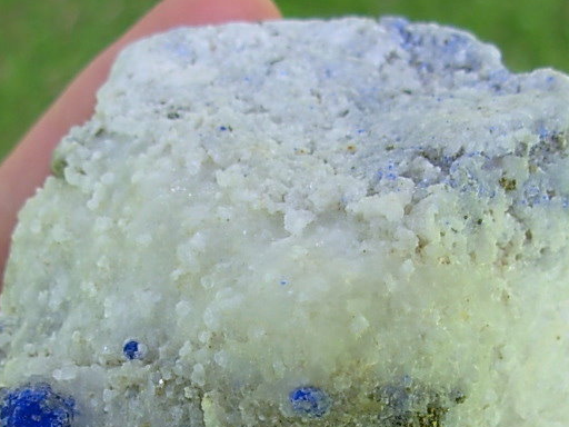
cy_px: 398
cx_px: 329
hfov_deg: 25.6
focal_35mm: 76
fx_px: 1249
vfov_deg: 19.0
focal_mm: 6.3
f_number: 2.9
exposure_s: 1/98.7
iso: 50
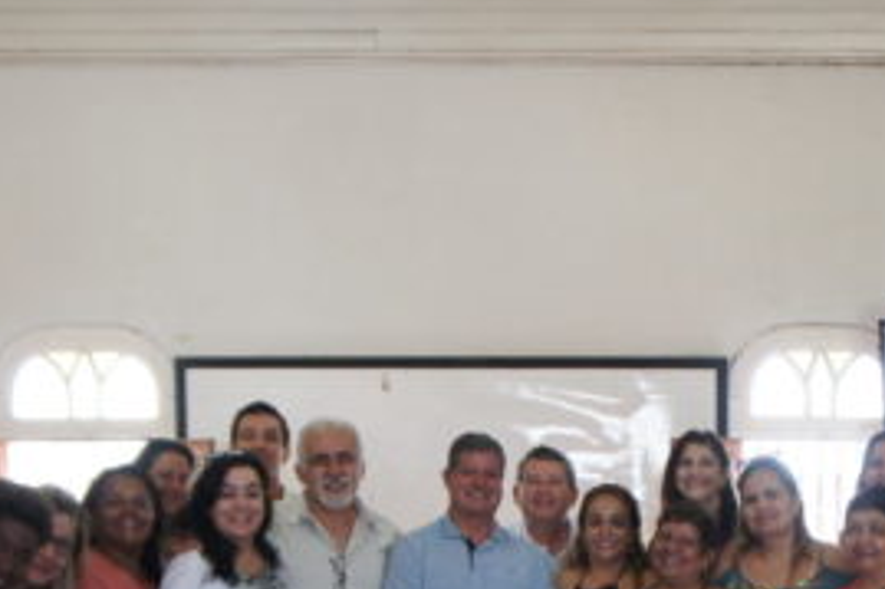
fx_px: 2144
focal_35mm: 87
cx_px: 686
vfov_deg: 15.1
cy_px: 693
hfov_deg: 23.0
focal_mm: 23
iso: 800
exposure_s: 1/160
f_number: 4
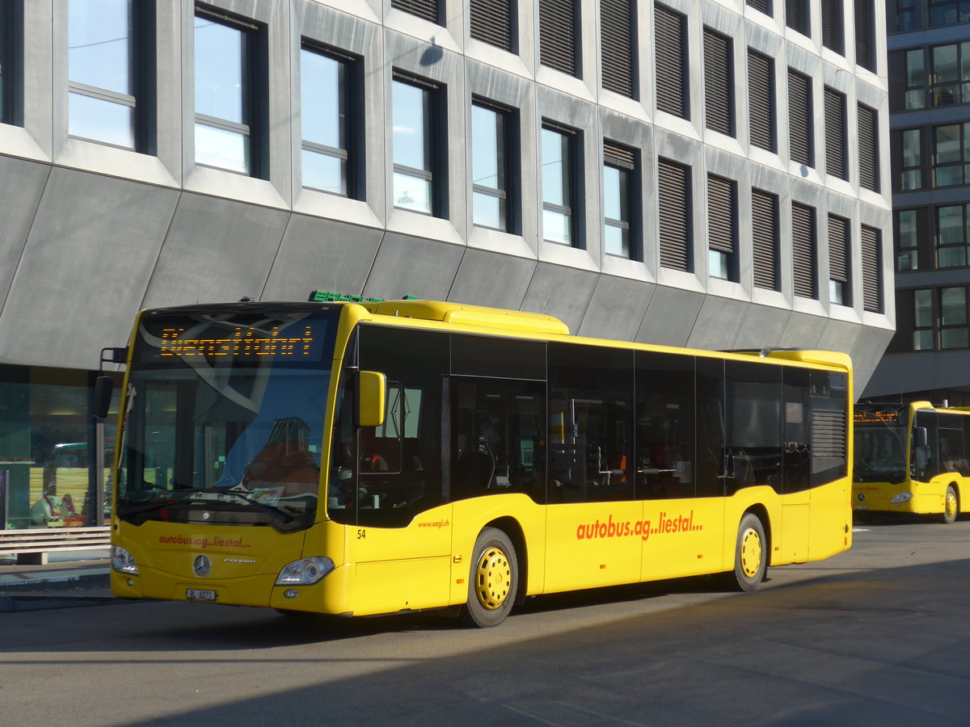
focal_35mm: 70
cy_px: 364
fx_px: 1962
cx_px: 485
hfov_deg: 27.8
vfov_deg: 21.0
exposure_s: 1/640
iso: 80
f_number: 4.1
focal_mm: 14.2
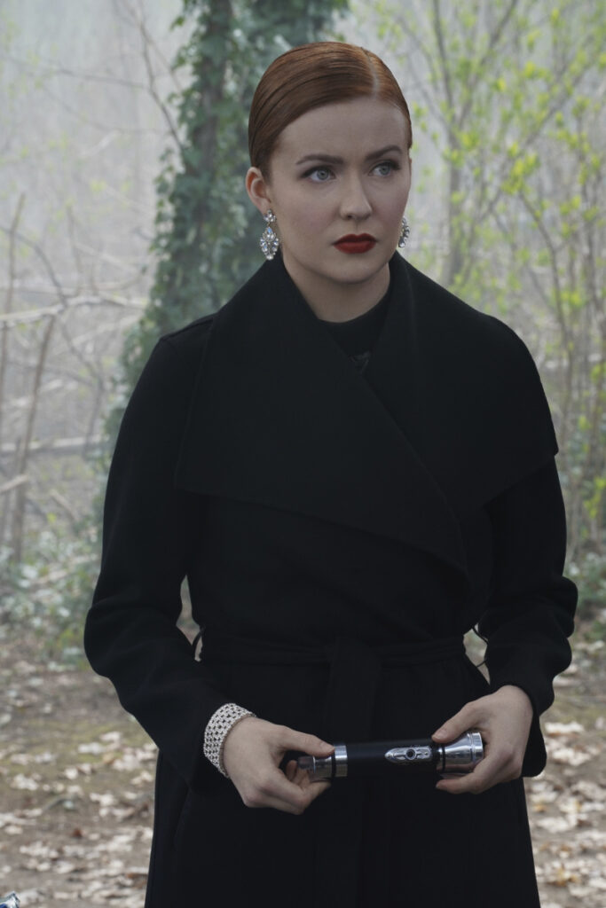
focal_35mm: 141
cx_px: 303
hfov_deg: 9.7
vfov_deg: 14.5
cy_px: 454
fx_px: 3559
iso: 800
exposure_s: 1/100
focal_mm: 141
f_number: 14
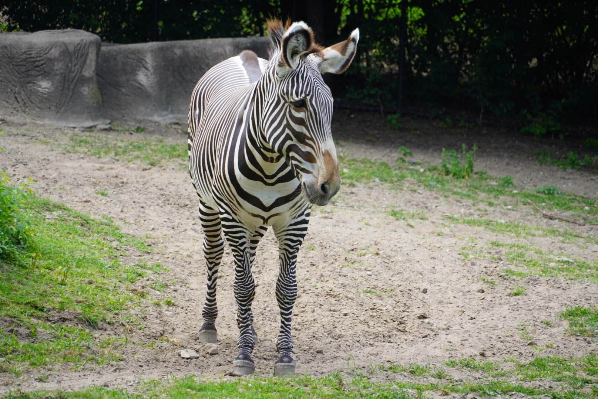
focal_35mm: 202
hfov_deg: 10.2
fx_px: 3366
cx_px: 299
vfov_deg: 6.8
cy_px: 200
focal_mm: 135
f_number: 5.6
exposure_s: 1/250
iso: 320
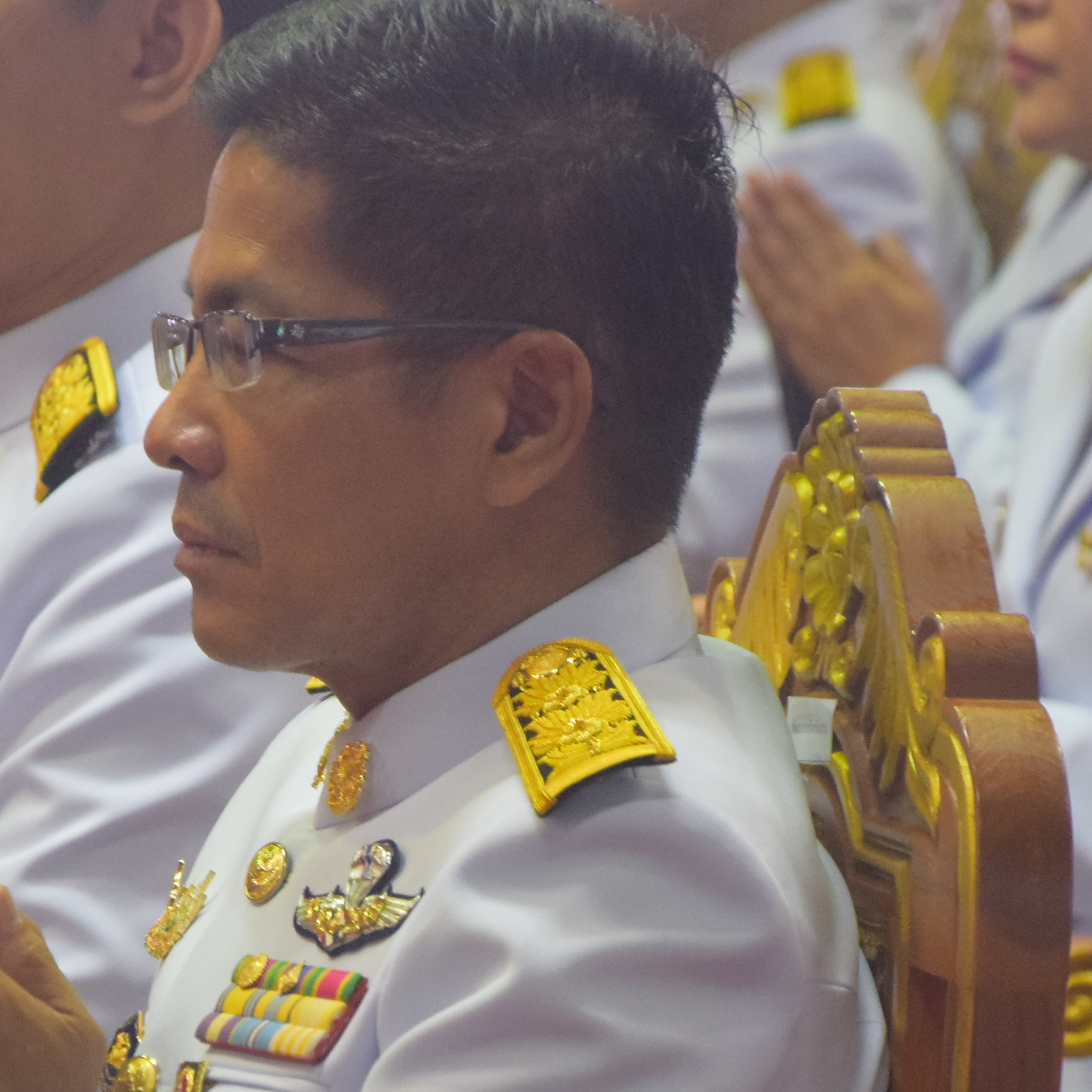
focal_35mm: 326
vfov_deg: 5.4
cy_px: 828
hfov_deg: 5.4
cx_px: 321
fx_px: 11636
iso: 2000
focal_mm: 105
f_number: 5.6
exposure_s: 1/50
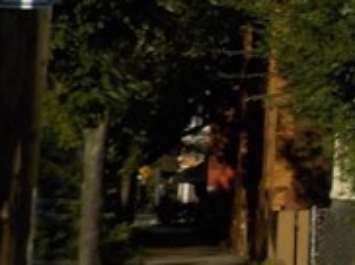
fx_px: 1731
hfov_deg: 10.1
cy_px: -86
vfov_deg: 8.6
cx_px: 882
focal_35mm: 169
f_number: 3.3
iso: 125
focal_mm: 4.1
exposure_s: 1/2000
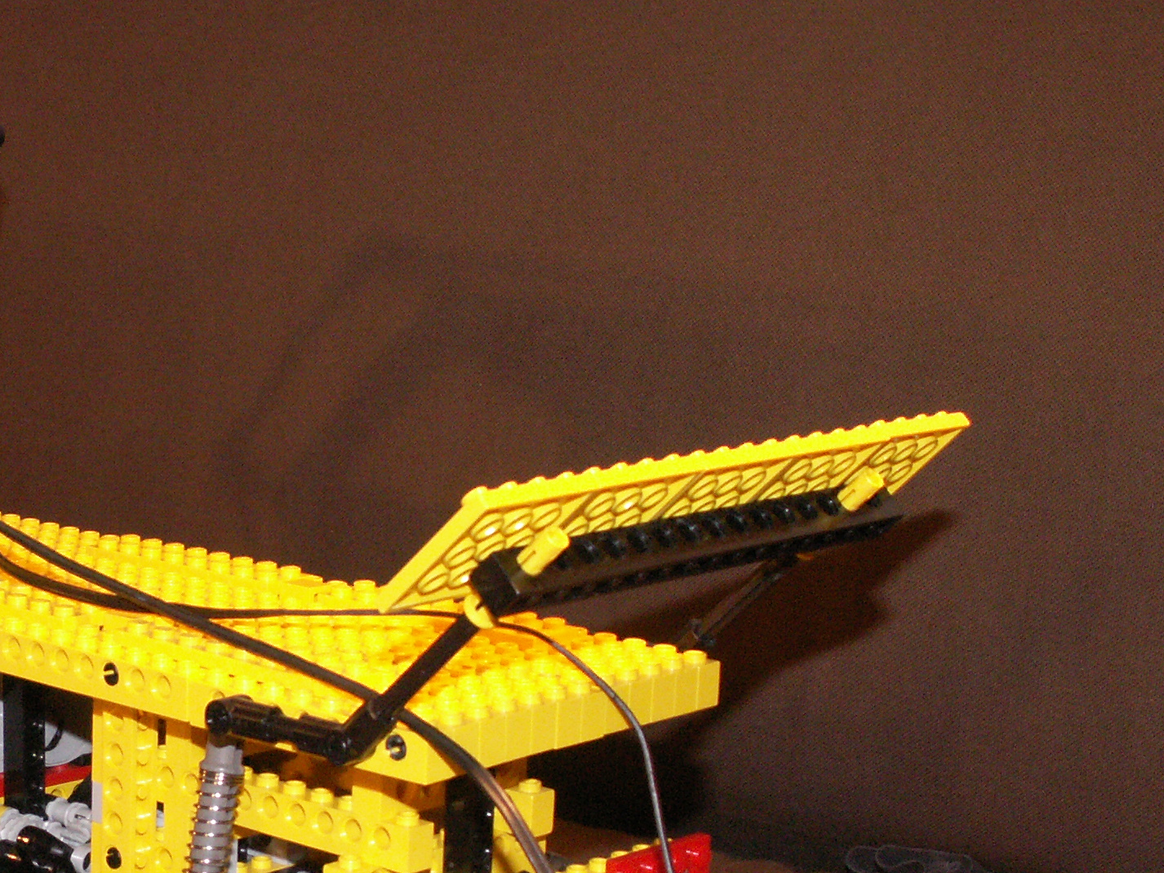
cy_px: 681
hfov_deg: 24.4
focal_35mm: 77
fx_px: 2590
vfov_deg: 19.0
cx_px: 65
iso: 160
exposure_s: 1/40
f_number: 2.8
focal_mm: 6.53
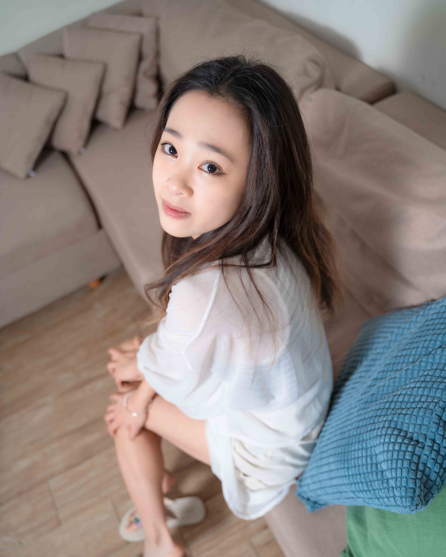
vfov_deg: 55.4
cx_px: 220
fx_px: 528
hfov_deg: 45.8
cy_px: 319
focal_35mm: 32
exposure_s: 1/100
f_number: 2.8
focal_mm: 28
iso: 100
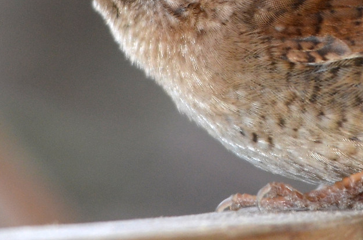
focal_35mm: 2892
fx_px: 29101
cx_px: 289
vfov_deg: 0.5
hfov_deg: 0.7
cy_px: -31
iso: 400
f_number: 6.3
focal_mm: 500
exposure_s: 1/60
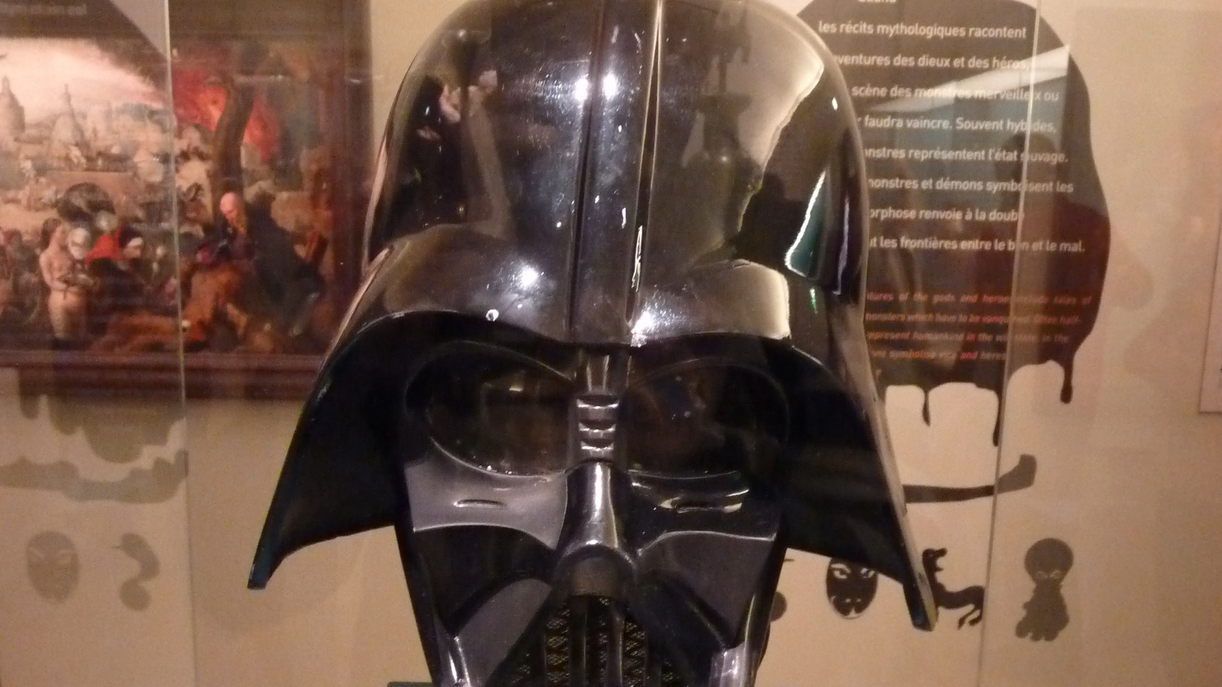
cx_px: 602
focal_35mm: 40
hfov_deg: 50.5
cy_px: 520
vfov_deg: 29.2
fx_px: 1296
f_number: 2.8
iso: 800
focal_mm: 4.8
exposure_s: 1/10
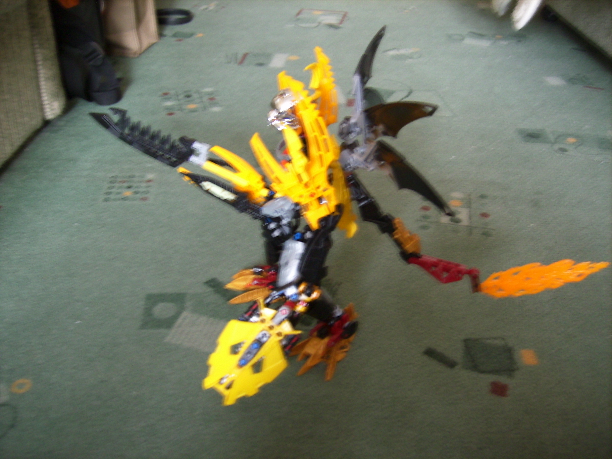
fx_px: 566
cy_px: 230
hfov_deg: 56.8
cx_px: 306
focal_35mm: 32
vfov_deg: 44.2
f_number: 2.8
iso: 50
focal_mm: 5.99
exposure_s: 1
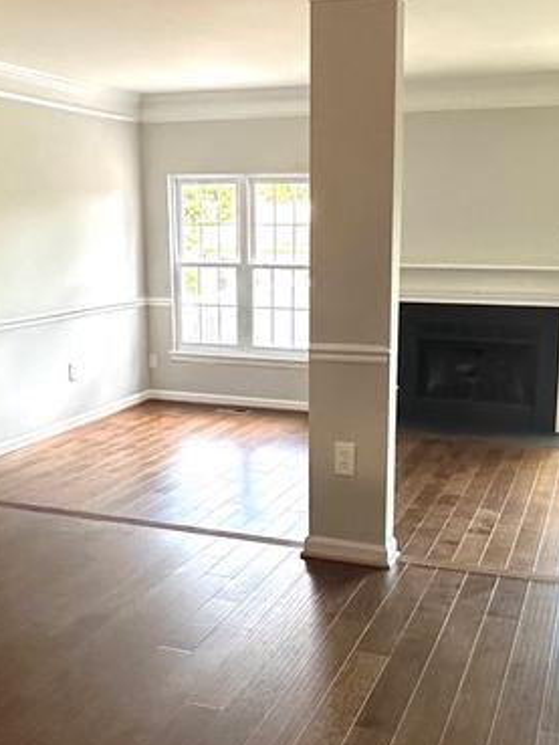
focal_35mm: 41
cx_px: 289
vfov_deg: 45.7
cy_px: 408
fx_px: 882
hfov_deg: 35.2
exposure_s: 1/120
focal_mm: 2.22
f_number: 2.2
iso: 320
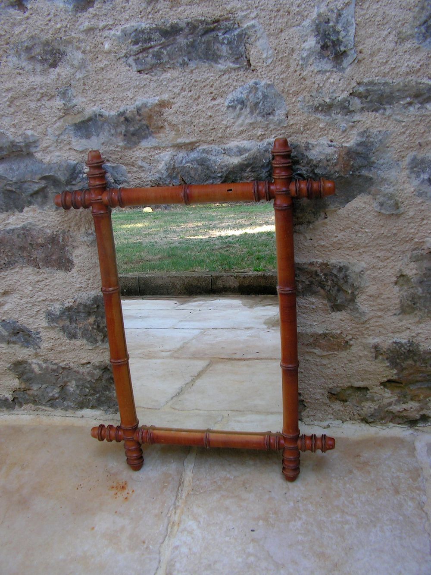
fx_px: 598
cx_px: 216
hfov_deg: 39.7
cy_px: 288
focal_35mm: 36
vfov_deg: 51.4
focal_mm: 6
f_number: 3.2
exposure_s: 1/40
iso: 80
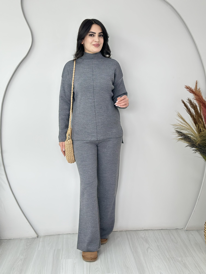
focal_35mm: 48
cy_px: 137
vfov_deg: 39.7
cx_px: 103
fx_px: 381
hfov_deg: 30.3
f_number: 1.78
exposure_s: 1/100
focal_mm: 6.86
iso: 125
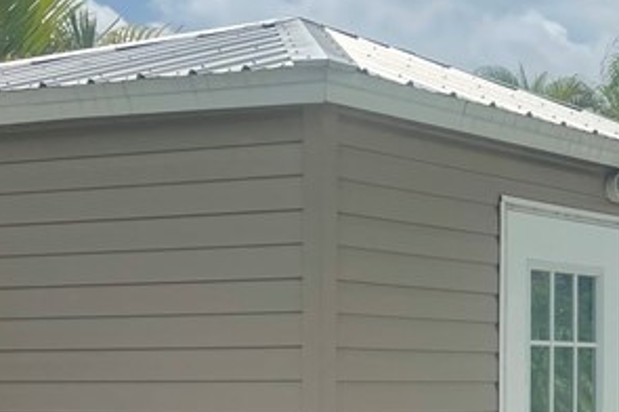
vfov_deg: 14.4
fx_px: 1614
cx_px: 835
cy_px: 324
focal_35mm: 94
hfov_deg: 19.7
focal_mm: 4.2
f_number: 1.6
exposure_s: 1/6135
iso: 32
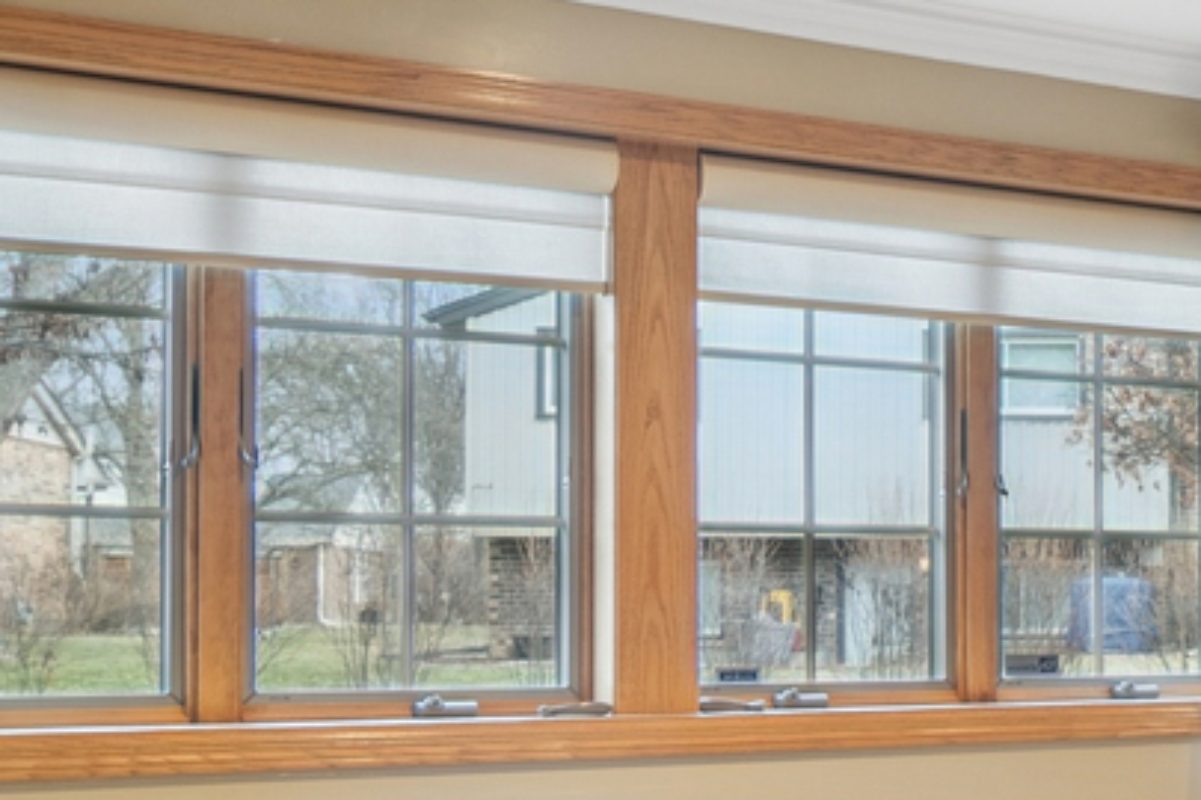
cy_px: 637
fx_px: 2402
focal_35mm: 72
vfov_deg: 18.8
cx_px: 1690
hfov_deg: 23.6
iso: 200
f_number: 8
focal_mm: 12
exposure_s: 1/2.5
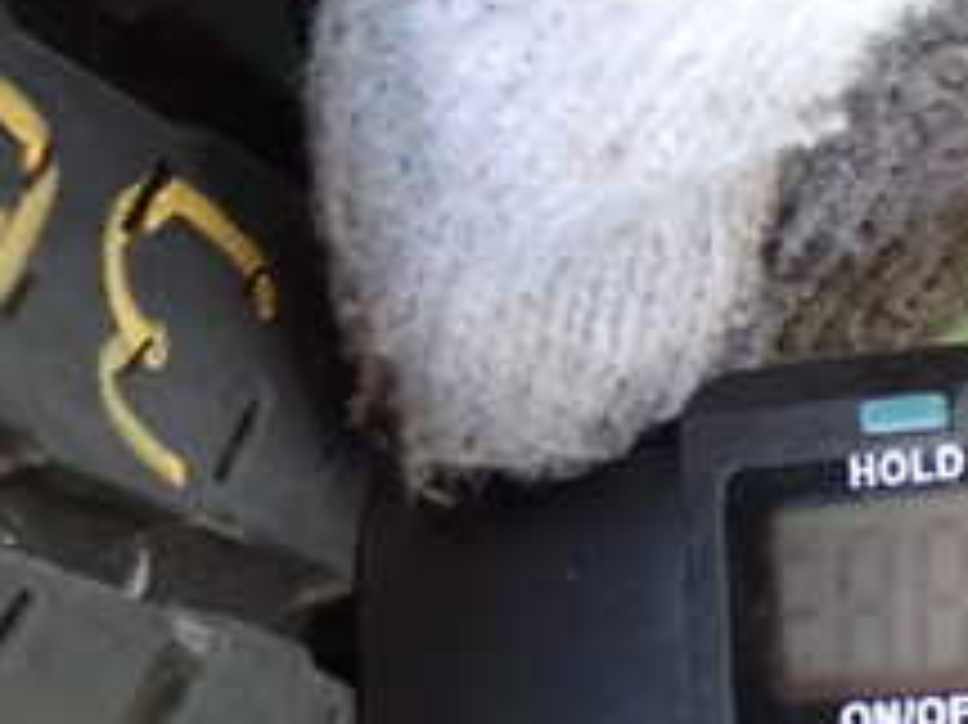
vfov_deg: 13.9
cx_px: 477
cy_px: 441
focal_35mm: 106
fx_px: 2963
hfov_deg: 18.6
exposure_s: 1/20
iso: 800
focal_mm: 6.83
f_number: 2.7
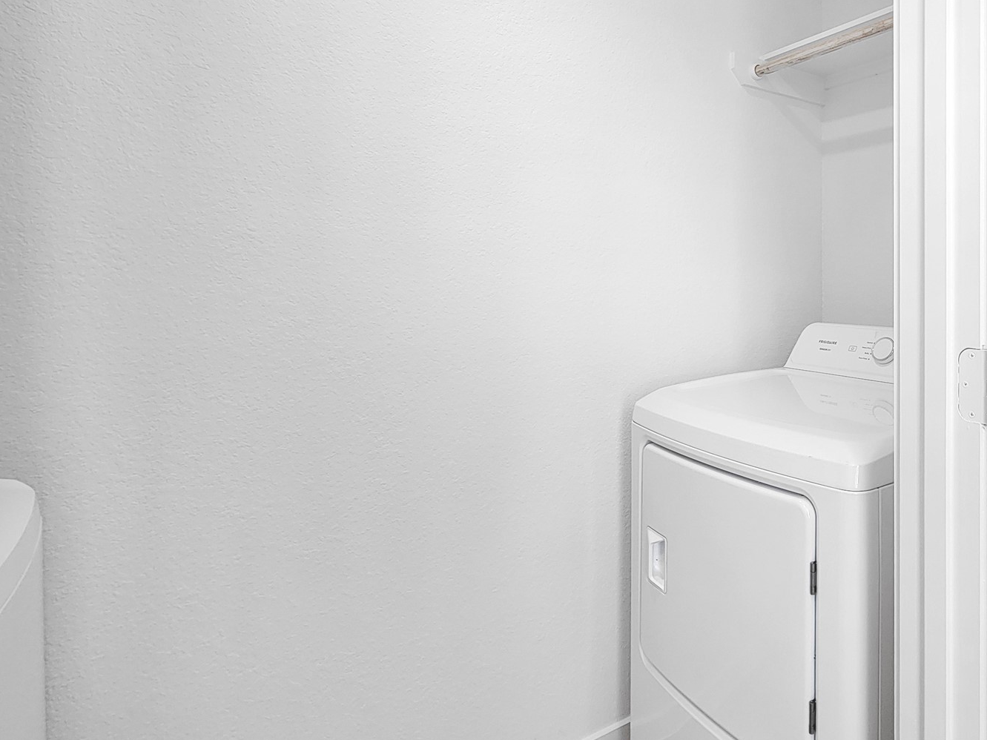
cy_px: 299
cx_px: 727
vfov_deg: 65.4
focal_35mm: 20
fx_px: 570
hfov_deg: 76.4
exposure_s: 1/60
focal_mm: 2.2
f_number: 2.2
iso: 80
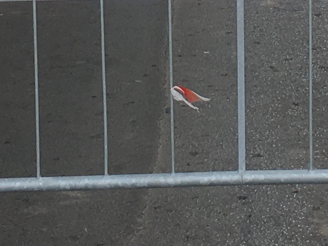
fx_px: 1611
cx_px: 274
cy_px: -237
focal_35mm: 170
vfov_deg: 8.3
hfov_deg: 11.6
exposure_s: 1/345
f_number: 2.2
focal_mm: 4.15
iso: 25
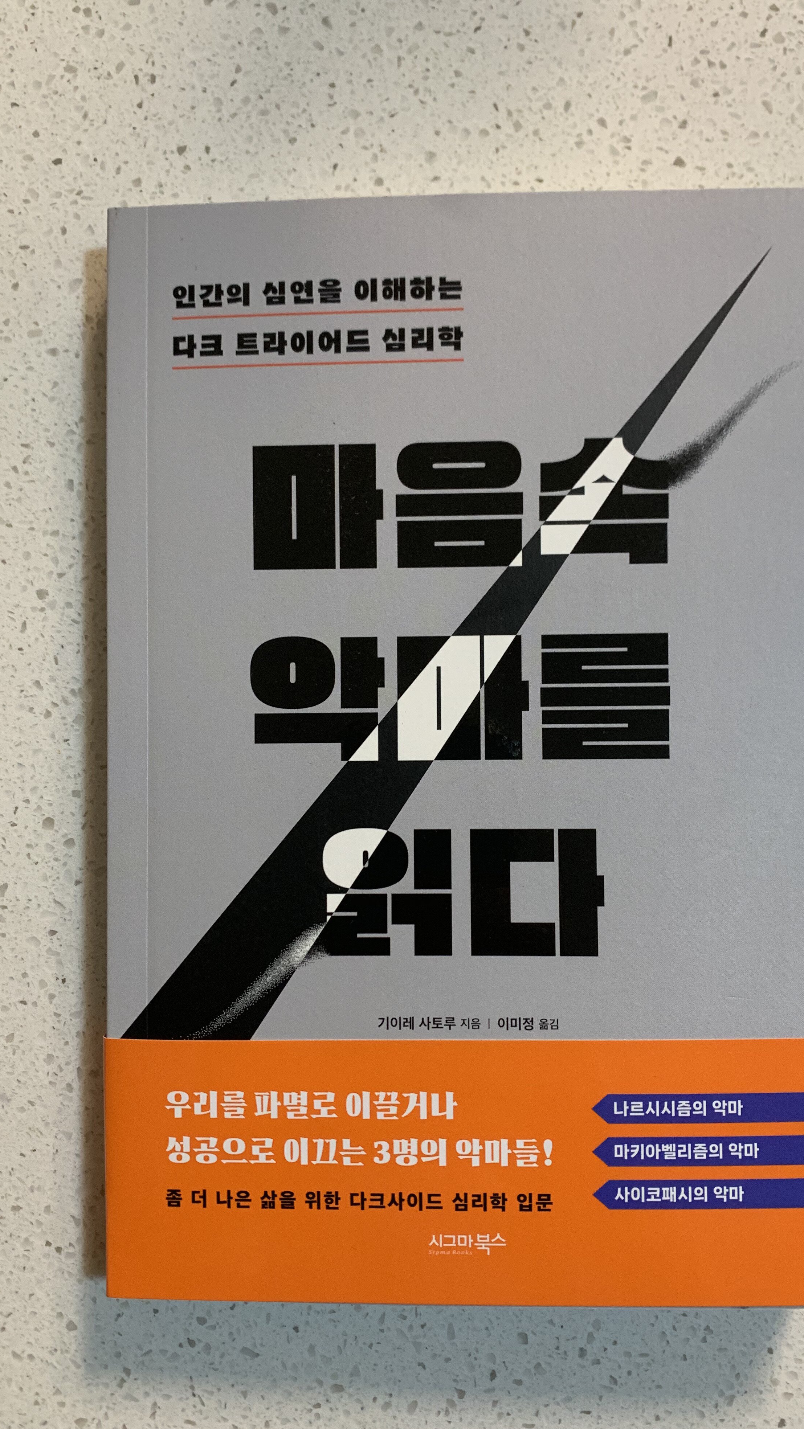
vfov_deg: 66.1
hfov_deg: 40.1
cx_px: 441
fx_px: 1099
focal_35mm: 29
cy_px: 731
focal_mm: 4.25
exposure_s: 1/60
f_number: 1.8
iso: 100
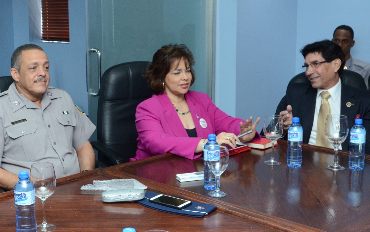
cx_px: 104
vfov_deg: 22.4
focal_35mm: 58
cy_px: 121
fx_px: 585
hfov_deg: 34.5
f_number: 5.6
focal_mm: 22
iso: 1600
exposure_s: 1/200
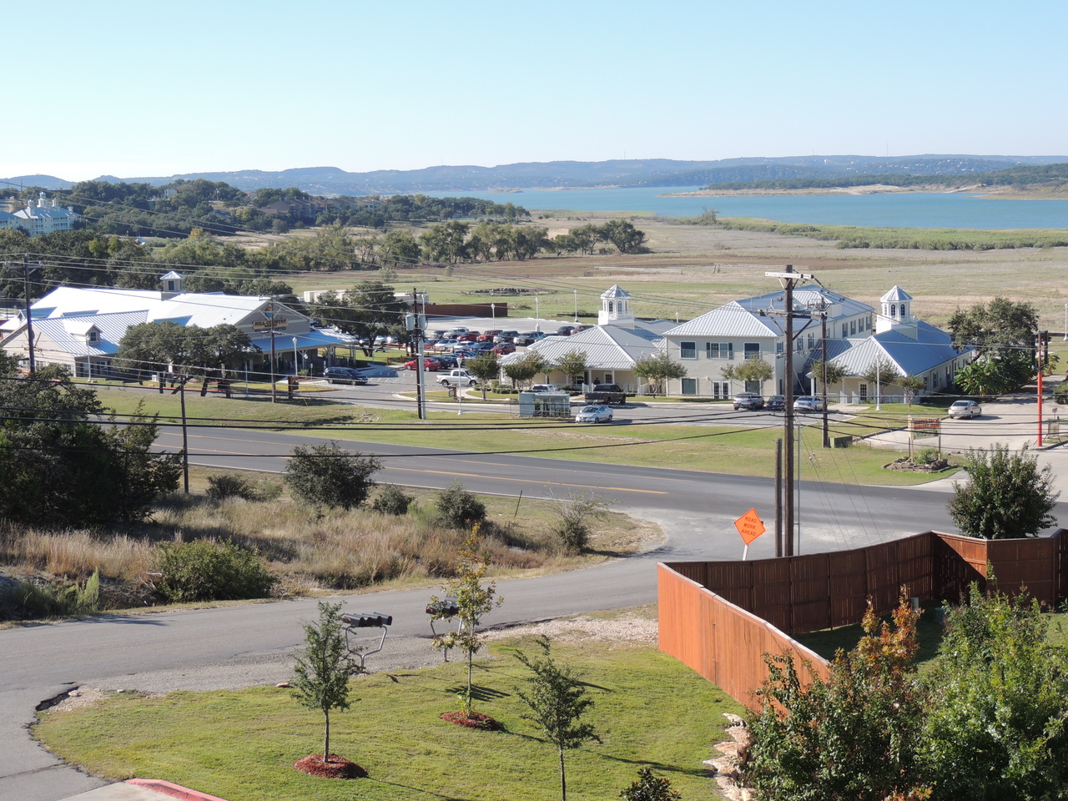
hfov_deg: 34.9
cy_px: 400
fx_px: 1697
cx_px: 534
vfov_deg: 26.6
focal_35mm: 55
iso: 100
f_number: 3.7
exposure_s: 1/640
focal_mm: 9.8
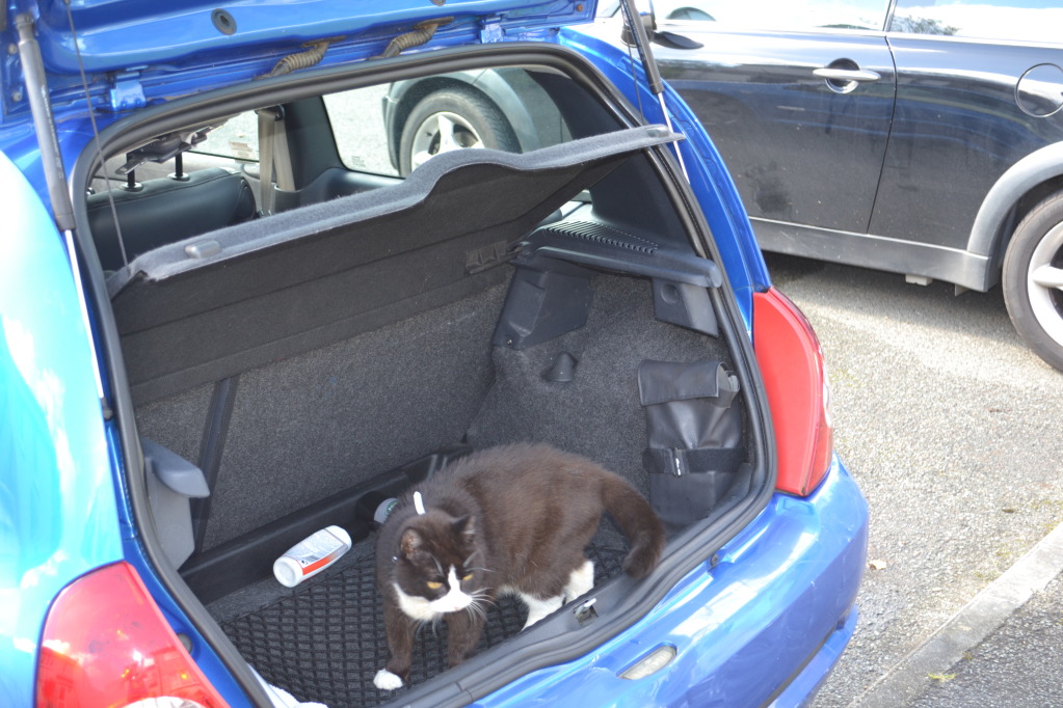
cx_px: 532
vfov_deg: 26.5
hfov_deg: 38.9
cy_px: 354
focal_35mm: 51
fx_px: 1506
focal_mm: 34
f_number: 5
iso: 160
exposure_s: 1/30
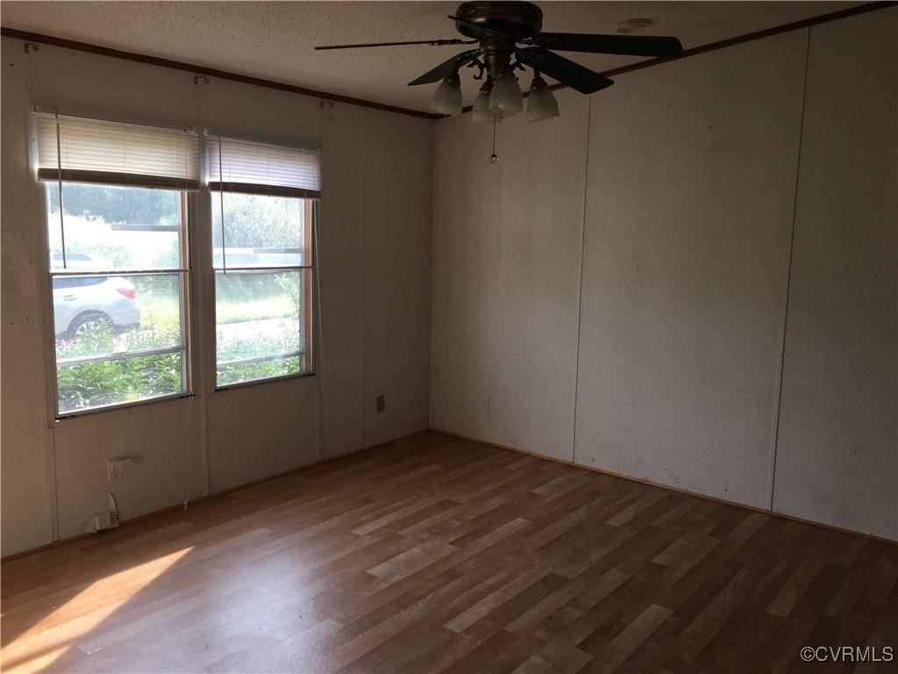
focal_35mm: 29
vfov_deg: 48.2
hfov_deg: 61.7
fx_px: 752
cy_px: 337
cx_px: 449
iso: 40
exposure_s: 1/120
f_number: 2.2
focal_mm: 4.15
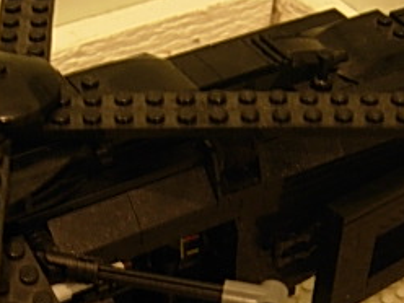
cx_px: 152
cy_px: 386
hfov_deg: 21.0
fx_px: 1085
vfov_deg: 15.2
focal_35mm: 93
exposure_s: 1/4
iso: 137
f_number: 2.7
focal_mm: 7.5
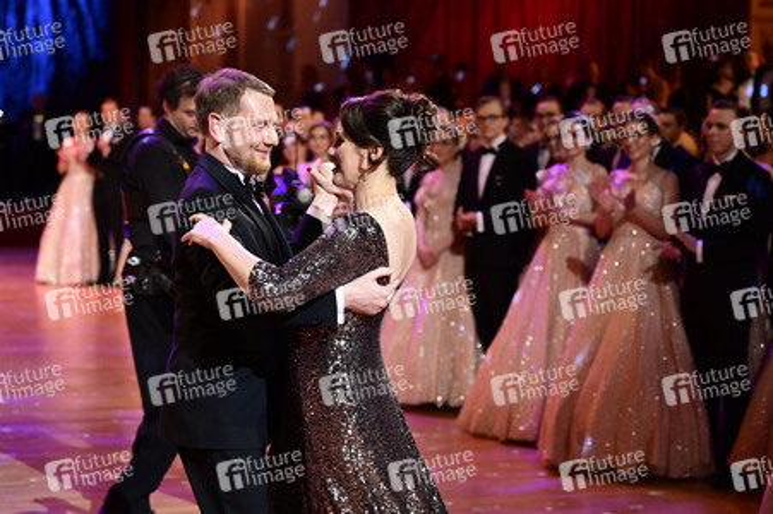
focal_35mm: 70
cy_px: 257
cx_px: 386
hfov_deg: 28.9
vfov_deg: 19.4
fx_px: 1502
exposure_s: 1/400
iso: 5000
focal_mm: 70
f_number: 3.2
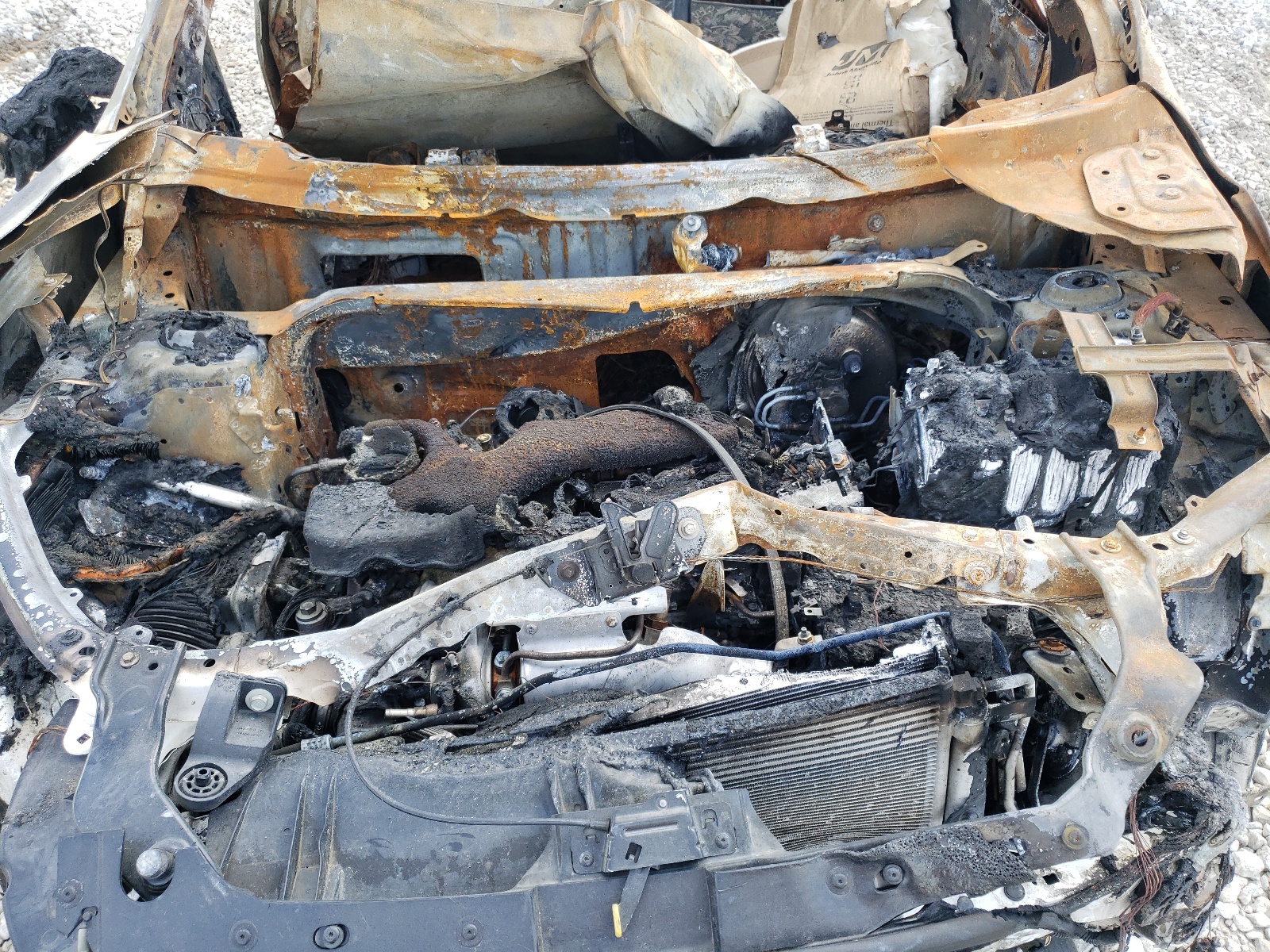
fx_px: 954
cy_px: 476
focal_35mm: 26
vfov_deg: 53.1
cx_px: 635
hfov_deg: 67.3
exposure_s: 1/294
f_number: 1.5
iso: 50
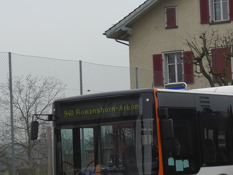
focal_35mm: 152
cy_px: 84
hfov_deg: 12.9
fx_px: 1023
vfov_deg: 9.8
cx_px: 174
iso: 160
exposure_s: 1/320
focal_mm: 12.7
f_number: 3.7
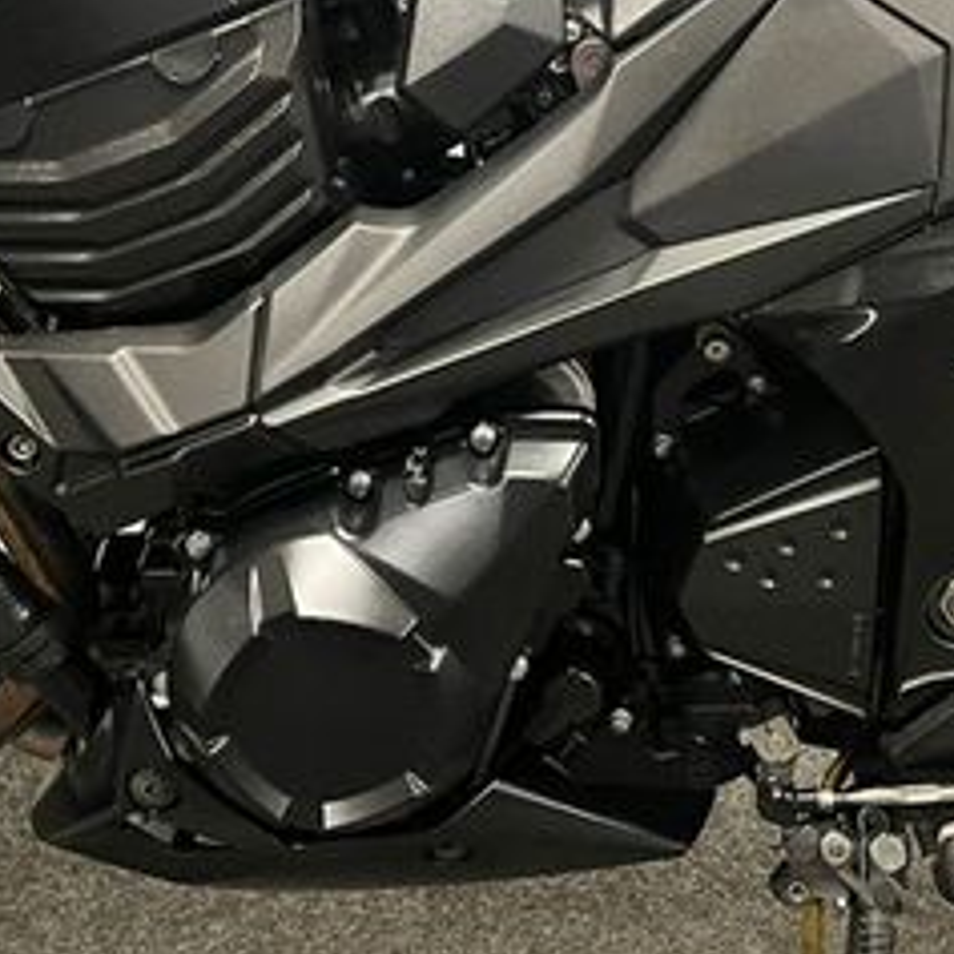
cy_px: 28
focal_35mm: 62
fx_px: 1933
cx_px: 596
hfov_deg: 27.6
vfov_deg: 26.4
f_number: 1.6
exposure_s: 1/50
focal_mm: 5.1
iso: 400
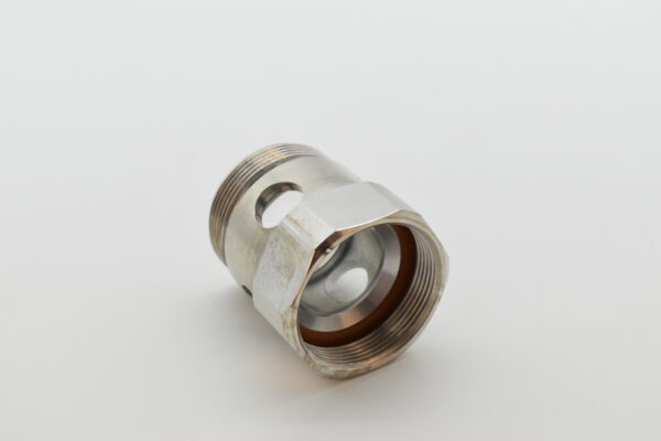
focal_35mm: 69
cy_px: 220
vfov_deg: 19.7
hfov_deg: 29.2
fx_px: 1267
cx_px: 330
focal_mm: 46
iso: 1600
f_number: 8
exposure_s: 1/1600
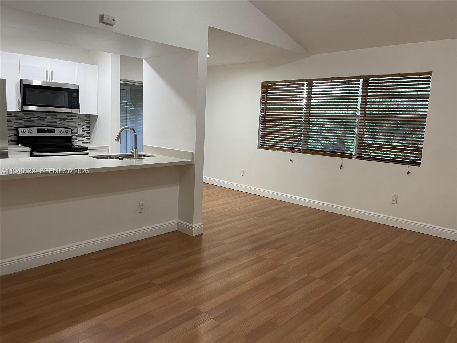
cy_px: 172
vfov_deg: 53.1
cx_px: 228
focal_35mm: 26
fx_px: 343
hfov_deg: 67.3
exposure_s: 1/60
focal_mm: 4.2
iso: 100
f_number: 1.6
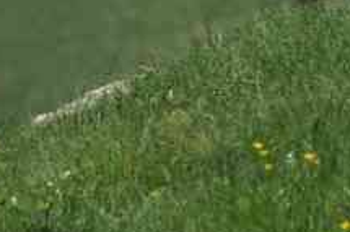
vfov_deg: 0.8
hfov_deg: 1.2
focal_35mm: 1745
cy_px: -36
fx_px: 16952
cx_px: 300
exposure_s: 1/350
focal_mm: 250
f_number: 6.7
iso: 100
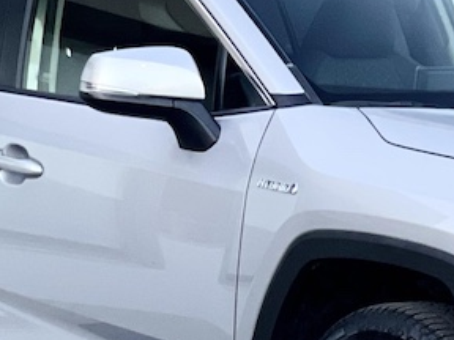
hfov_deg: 7.1
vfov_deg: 5.4
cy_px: 240
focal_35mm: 277
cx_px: 351
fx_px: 3633
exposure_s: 1/121
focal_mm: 7.5
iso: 100
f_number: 2.2
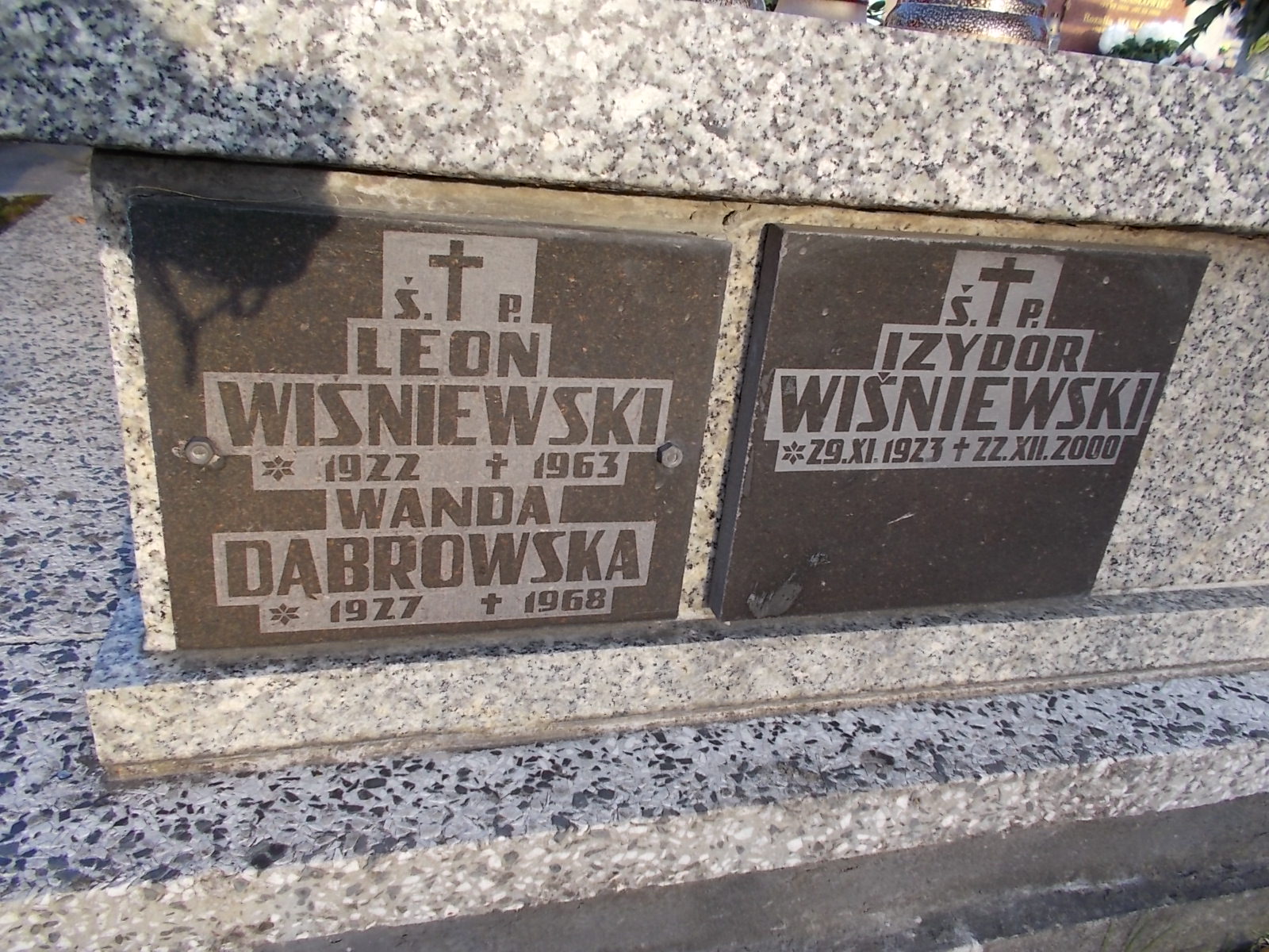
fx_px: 953
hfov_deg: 67.3
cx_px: 634
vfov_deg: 53.1
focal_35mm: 26
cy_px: 476
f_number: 3.2
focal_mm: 4.6
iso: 80
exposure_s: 1/160
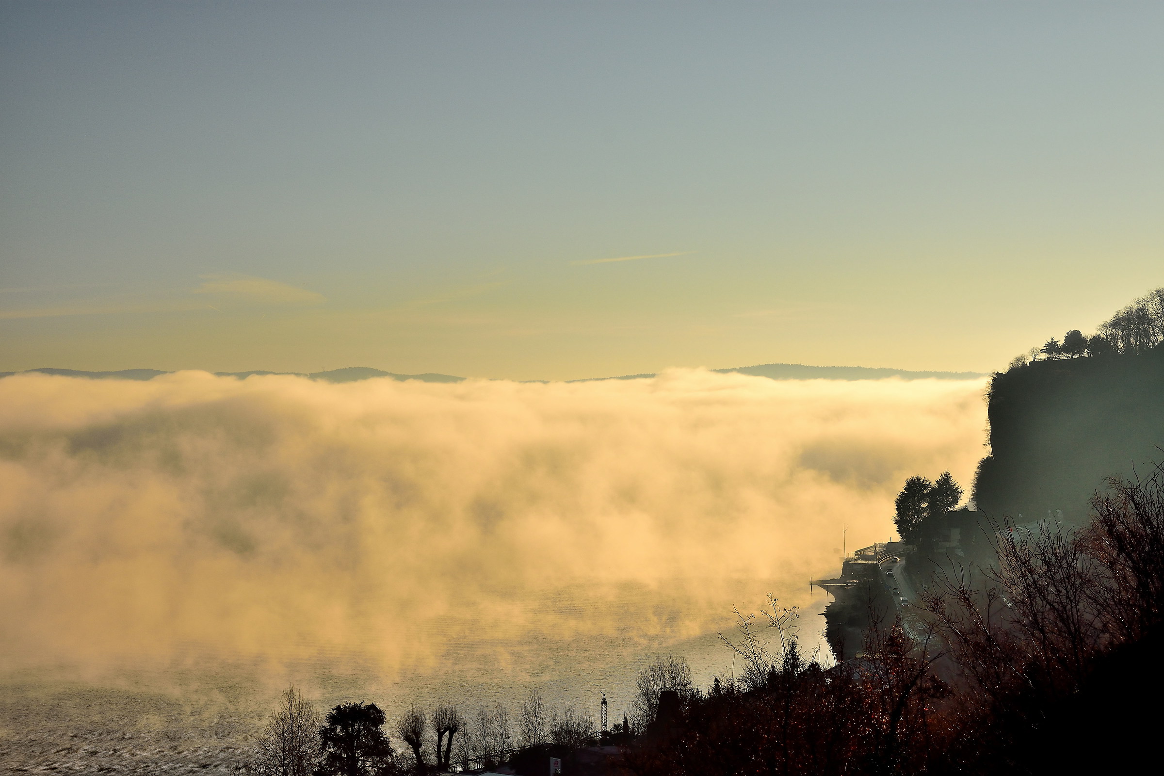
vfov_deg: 26.5
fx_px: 1649
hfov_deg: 38.9
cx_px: 582
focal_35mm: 51
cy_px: 388
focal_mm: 34
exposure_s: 1/500
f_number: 8
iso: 220
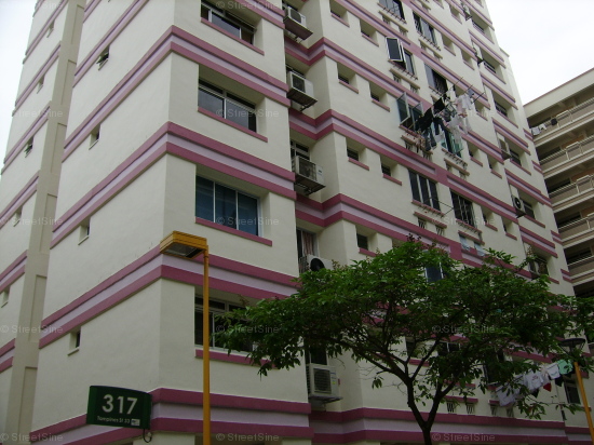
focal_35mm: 35
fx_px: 600
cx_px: 297
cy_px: 222
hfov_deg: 52.6
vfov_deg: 40.7
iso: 50
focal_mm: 5.95
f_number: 5.8
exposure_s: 1/500
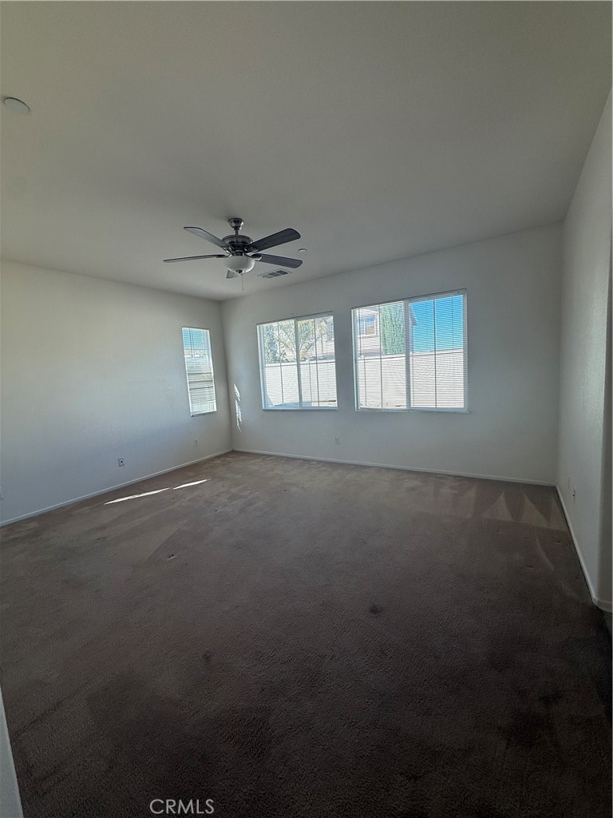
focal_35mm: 14
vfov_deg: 102.1
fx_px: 331
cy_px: 409
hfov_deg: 85.7
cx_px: 306
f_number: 2.2
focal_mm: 2.22
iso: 64
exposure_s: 1/240
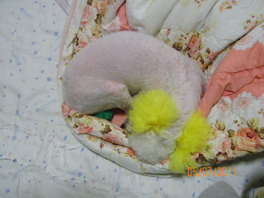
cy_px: 99
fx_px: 320
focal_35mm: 42
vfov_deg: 34.3
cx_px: 132
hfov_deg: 44.8
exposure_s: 1/50
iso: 800
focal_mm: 7.5
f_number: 3.8
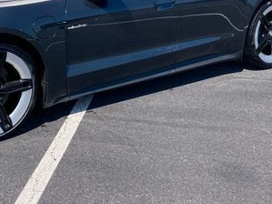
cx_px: 76
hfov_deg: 31.7
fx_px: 471
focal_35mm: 60
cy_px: -4
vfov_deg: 23.3
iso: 20
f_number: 1.8
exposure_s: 1/1548
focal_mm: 3.99
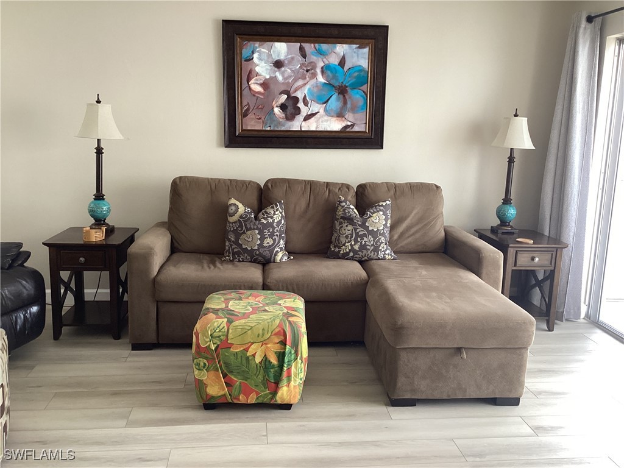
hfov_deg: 58.4
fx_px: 559
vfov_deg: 45.4
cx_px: 312
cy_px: 234
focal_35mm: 31
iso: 160
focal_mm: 3.3
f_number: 2.4
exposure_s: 1/60
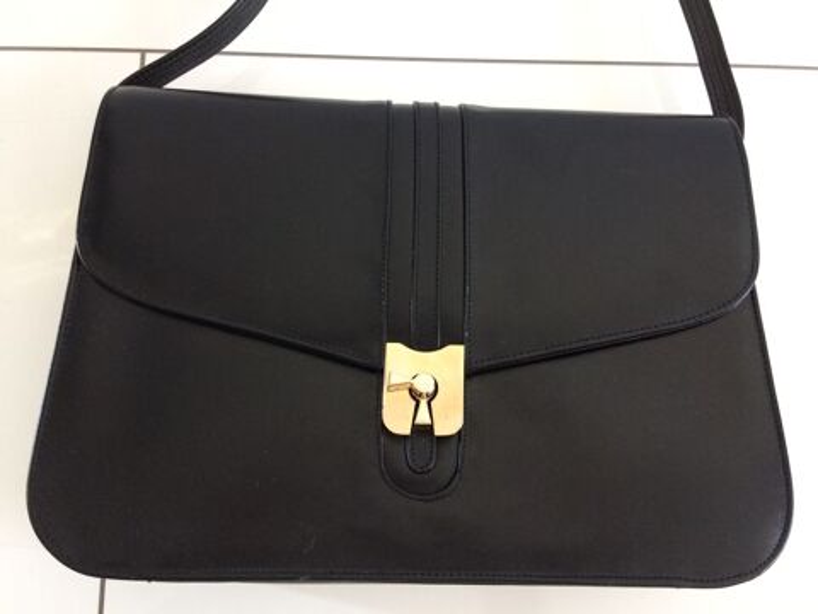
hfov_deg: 61.7
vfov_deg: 48.2
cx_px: 409
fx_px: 685
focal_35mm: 29
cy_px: 307
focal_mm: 4.15
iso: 320
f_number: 2.2
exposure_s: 1/20
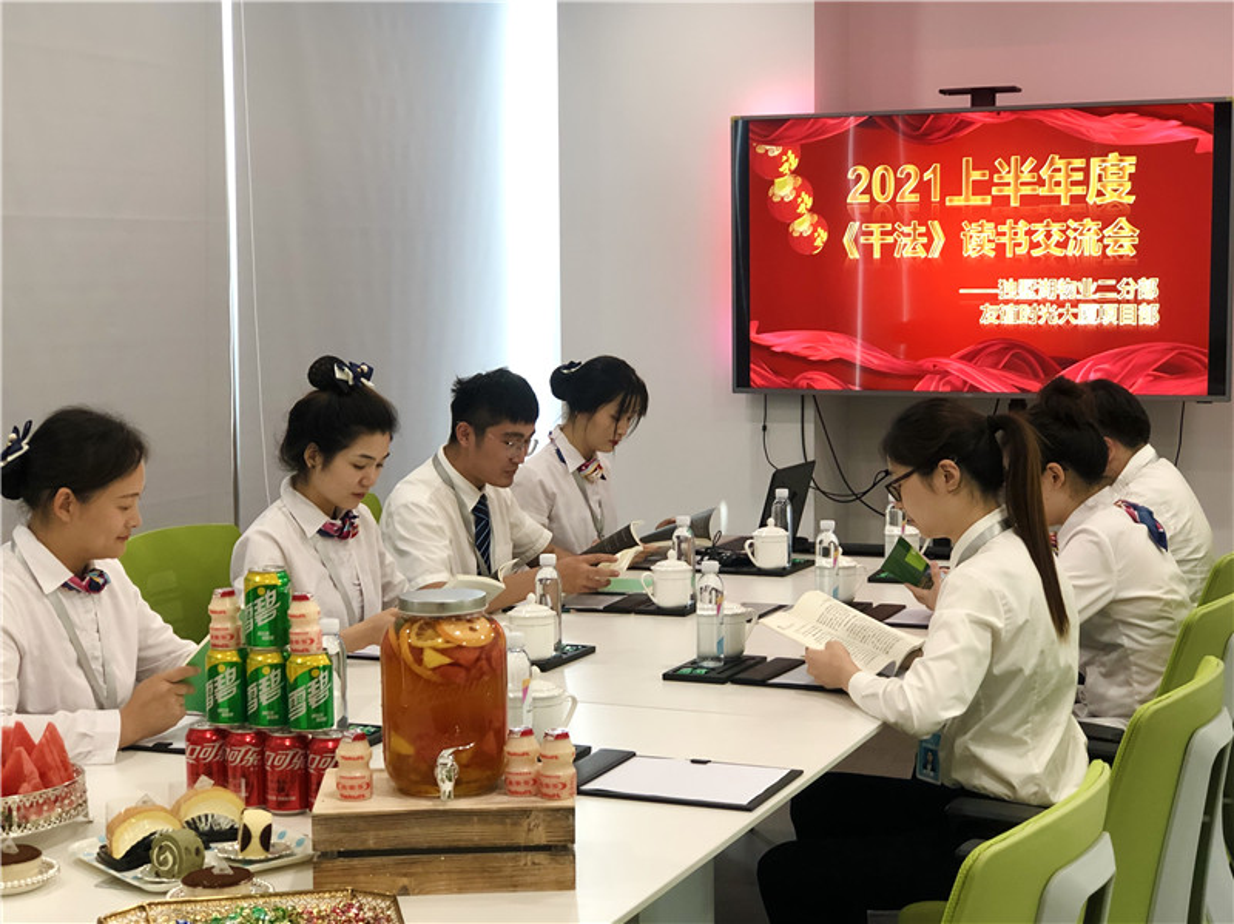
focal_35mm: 57
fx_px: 2031
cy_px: 462
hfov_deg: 33.8
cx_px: 617
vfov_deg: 25.6
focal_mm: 6.6
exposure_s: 1/33
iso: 125
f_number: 2.8
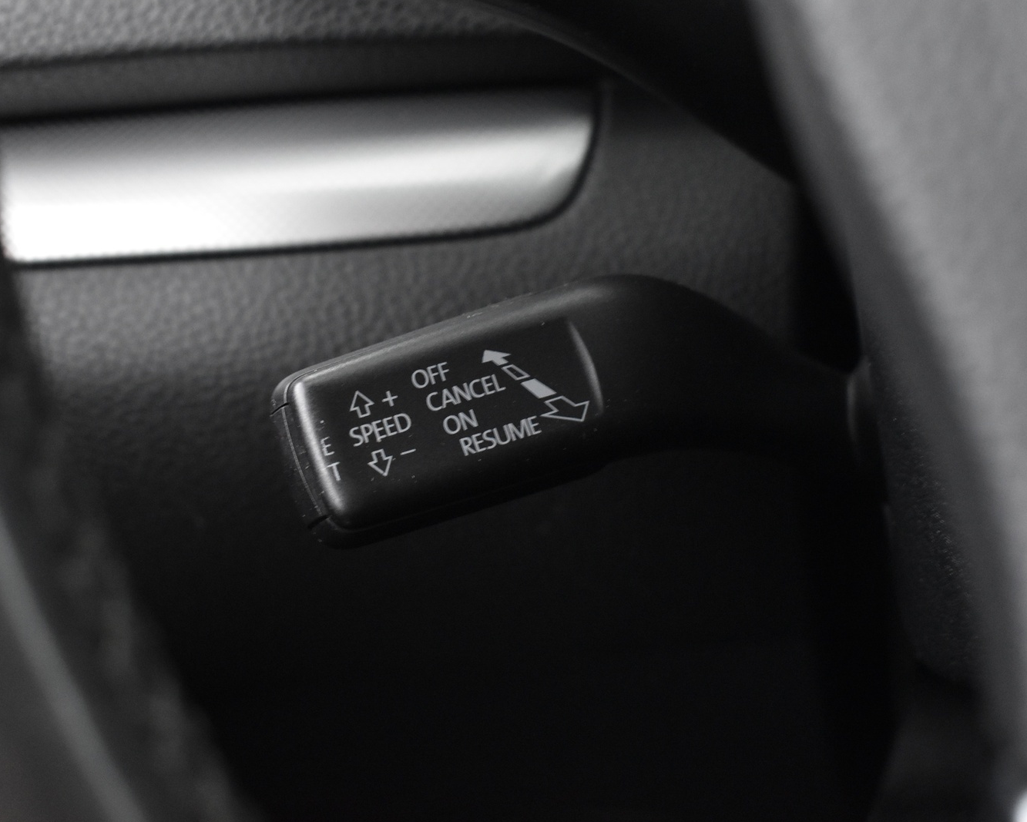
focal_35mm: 65
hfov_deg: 29.1
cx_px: 460
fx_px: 1976
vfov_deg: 23.5
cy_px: 414
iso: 3200
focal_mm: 38
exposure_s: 1/8
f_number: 4.8
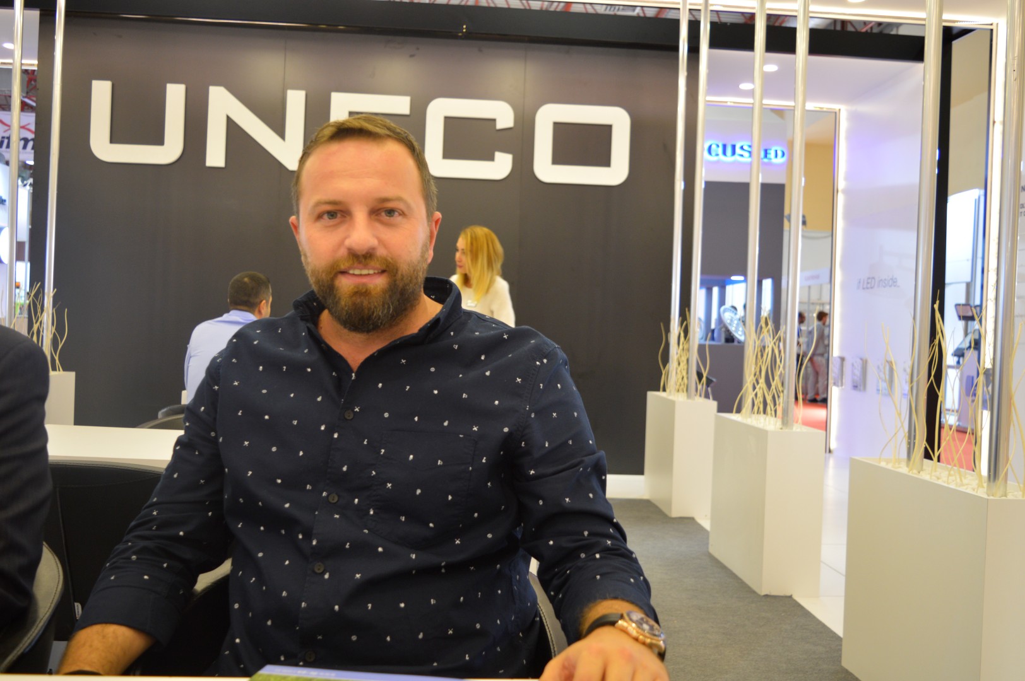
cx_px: 512
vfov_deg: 39.9
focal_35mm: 33
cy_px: 340
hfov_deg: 57.3
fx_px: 939
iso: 400
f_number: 3.8
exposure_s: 1/30
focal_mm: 22
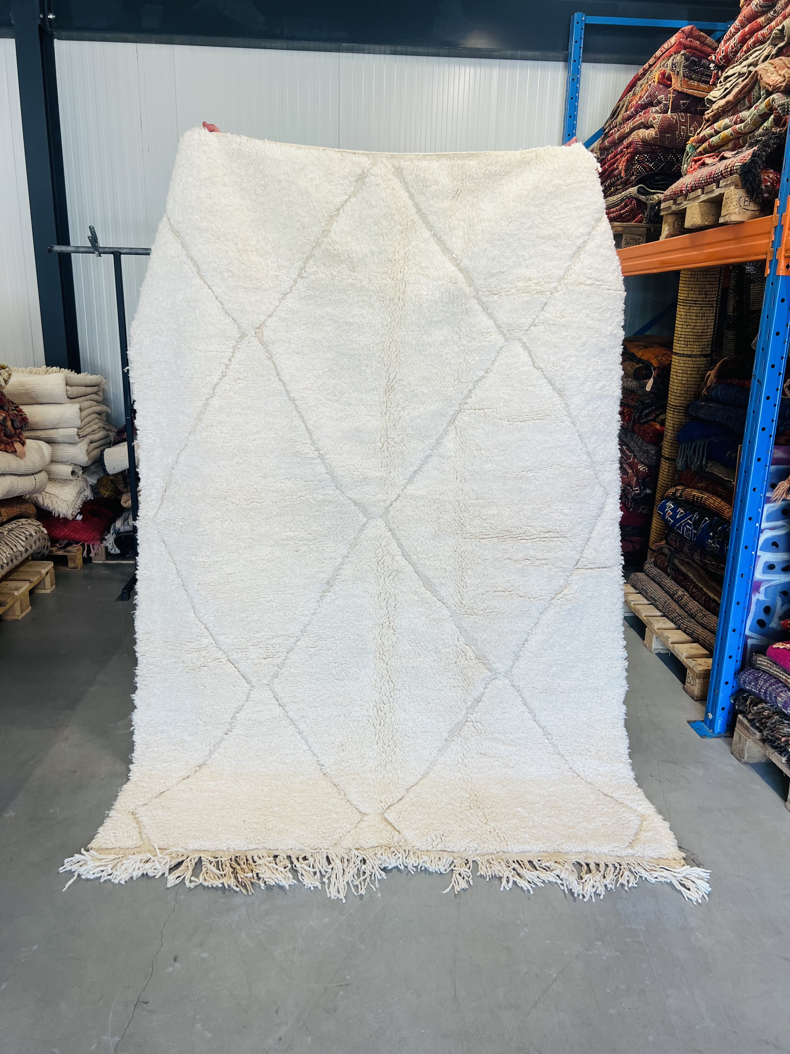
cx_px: 395
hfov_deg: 53.1
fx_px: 791
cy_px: 527
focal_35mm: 26
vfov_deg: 67.3
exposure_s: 1/100
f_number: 1.5
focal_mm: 5.7
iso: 50
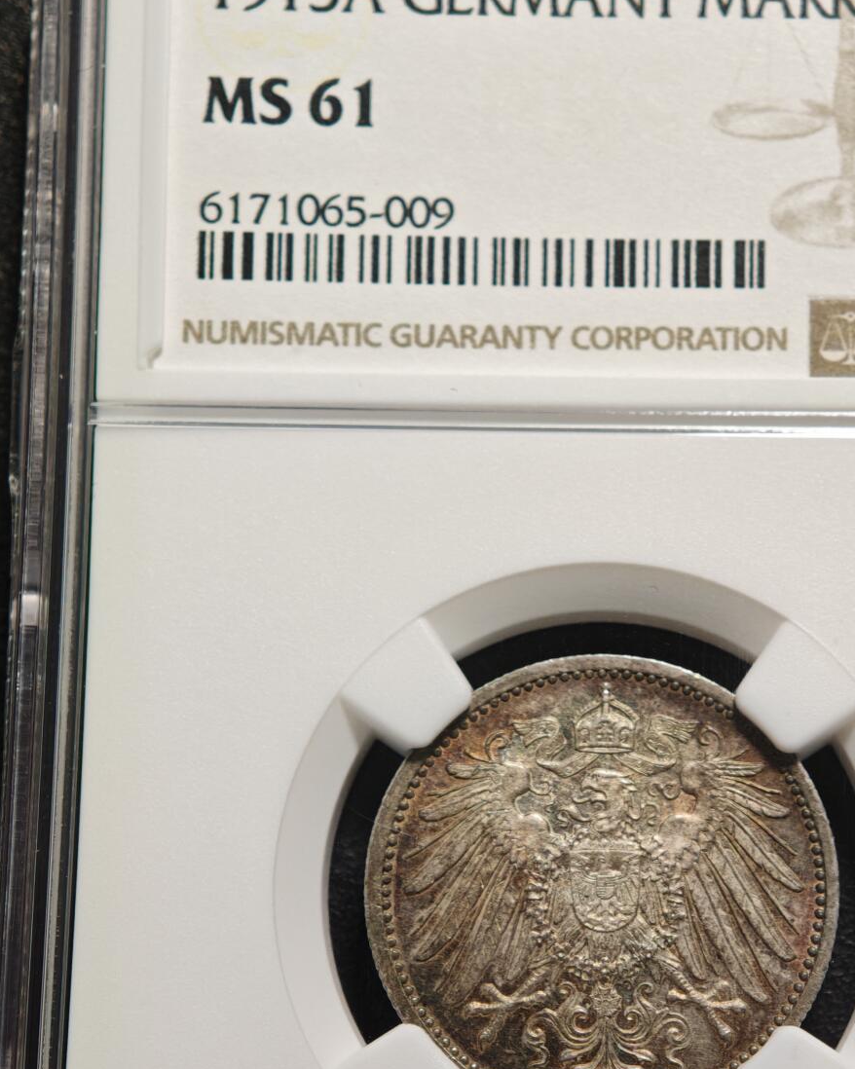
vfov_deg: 20.0
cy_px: 616
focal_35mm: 96
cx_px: 609
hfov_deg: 16.0
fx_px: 3037
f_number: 2
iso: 500
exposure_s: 1/107
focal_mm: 9
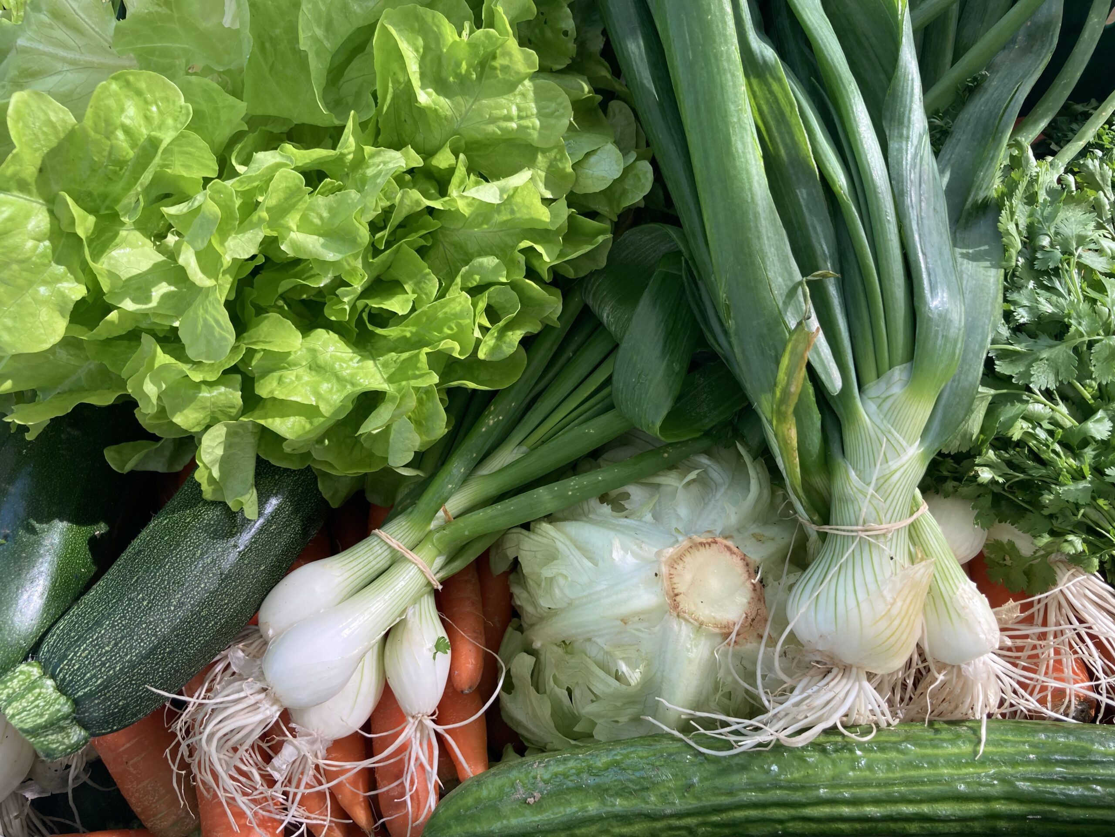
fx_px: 902
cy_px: 418
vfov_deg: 49.7
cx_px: 558
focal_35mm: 28
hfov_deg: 63.4
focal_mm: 3.99
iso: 25
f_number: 1.8
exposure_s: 1/121
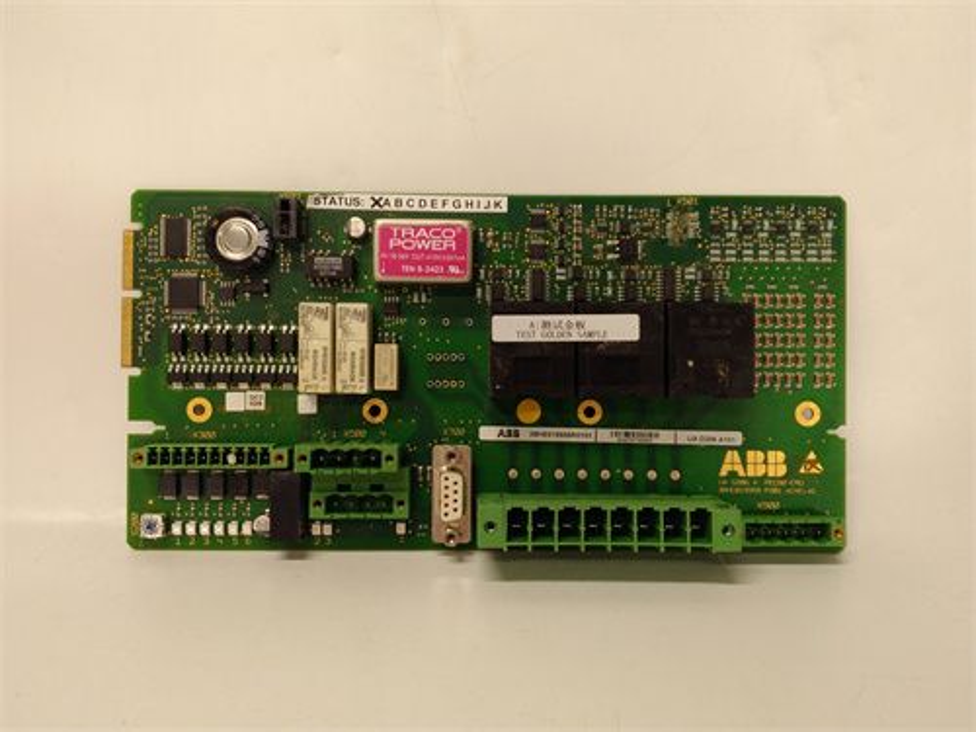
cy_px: 366
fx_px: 761
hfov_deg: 65.3
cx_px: 488
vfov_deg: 51.4
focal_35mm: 27
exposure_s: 1/33
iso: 172
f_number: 2
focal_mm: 3.79
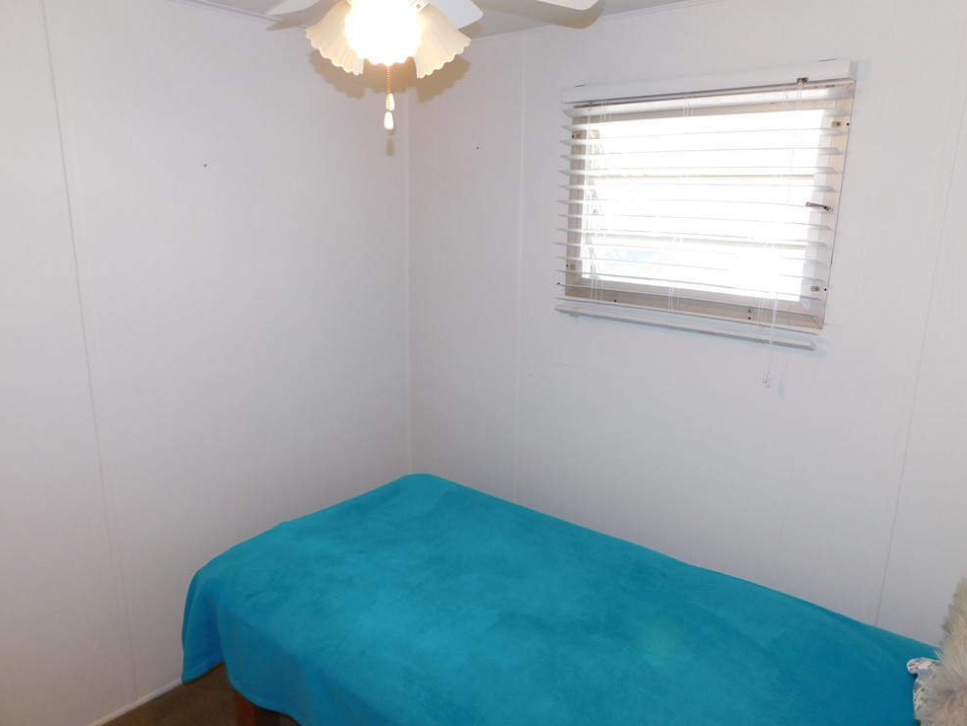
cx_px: 487
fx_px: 671
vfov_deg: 56.8
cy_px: 371
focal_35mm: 24
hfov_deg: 71.6
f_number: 3
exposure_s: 1/30
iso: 160
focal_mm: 4
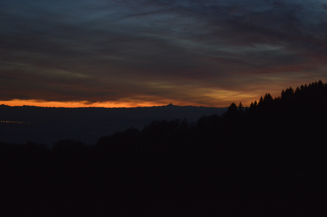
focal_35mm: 82
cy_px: 108
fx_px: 749
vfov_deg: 16.5
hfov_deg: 24.6
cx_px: 164
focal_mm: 55
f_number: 5.6
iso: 1600
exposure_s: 1/40
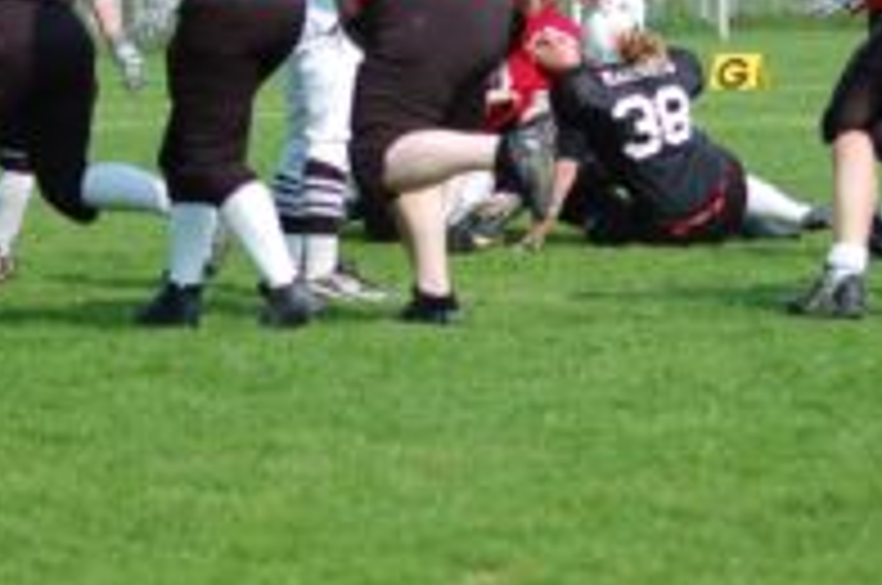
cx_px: 484
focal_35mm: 243
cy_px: 45
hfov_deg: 8.5
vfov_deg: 5.6
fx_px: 5944
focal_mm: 70
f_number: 4.5
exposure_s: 1/1000
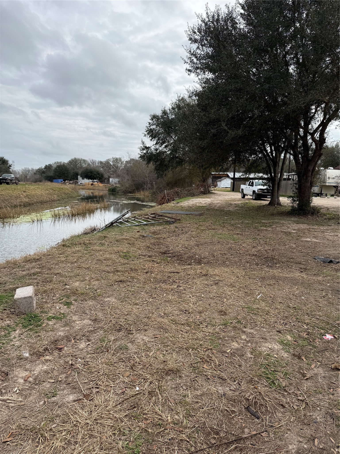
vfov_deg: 71.6
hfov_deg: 56.8
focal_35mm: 24
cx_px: 170
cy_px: 227
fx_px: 314
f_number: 1.78
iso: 80
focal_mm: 6.76
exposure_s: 1/3425
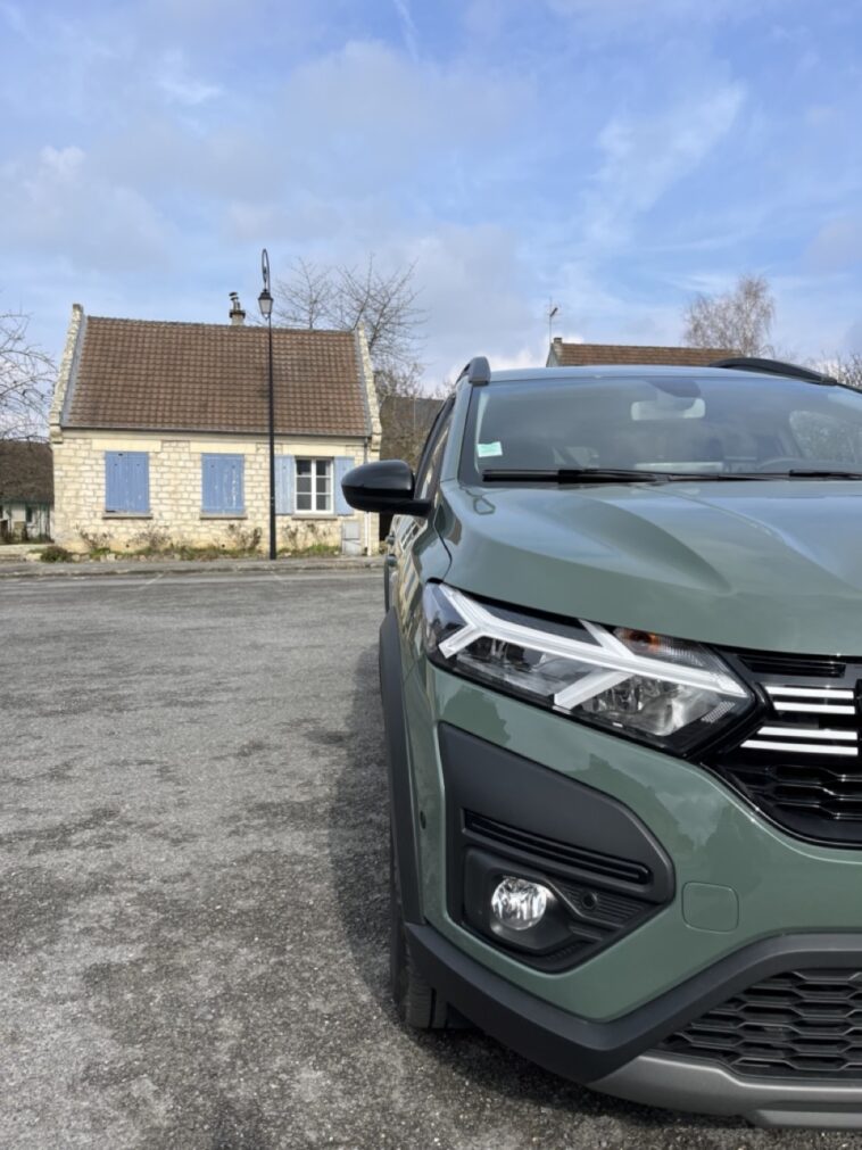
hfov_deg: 53.1
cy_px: 575
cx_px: 431
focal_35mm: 26
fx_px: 863
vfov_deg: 67.3
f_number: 1.6
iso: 50
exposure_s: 1/2688
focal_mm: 5.1
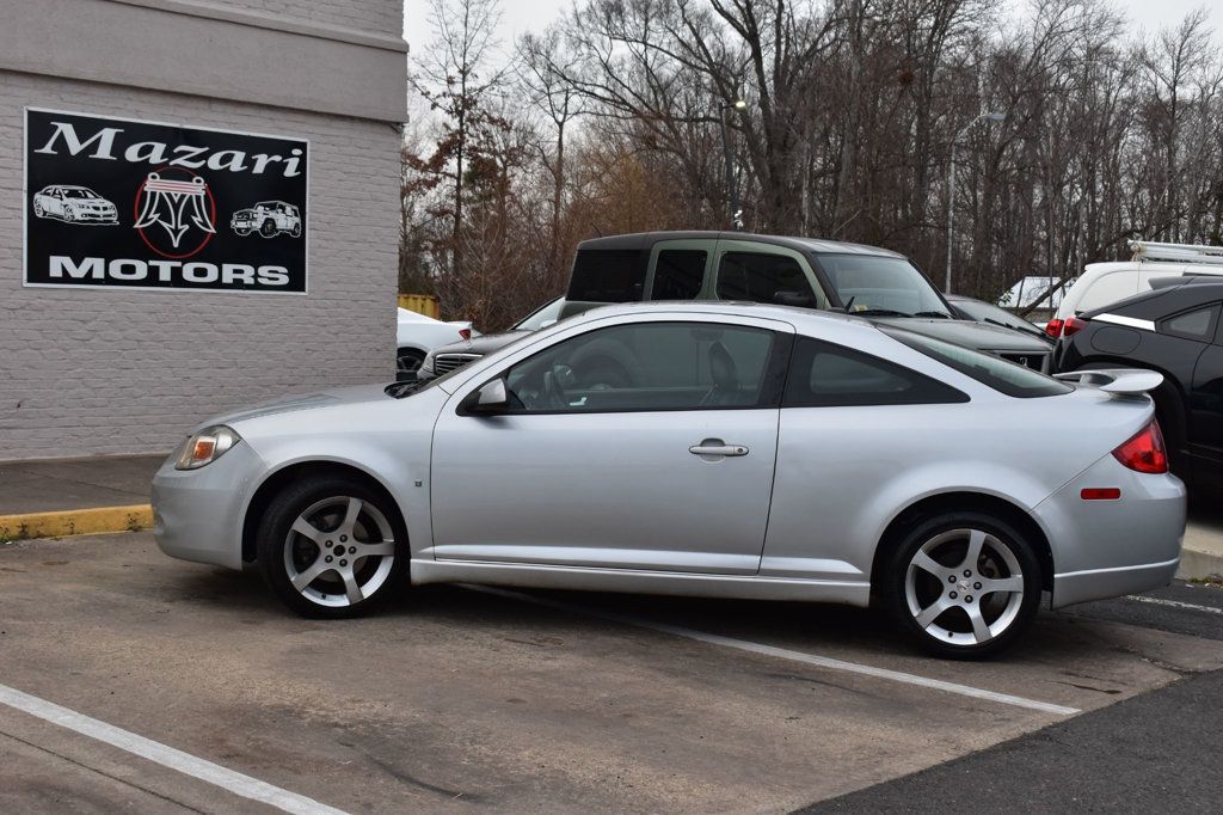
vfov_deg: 28.1
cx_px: 612
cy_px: 408
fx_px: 1630
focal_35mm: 48
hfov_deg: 41.1
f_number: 8
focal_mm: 32
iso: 400
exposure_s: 1/80
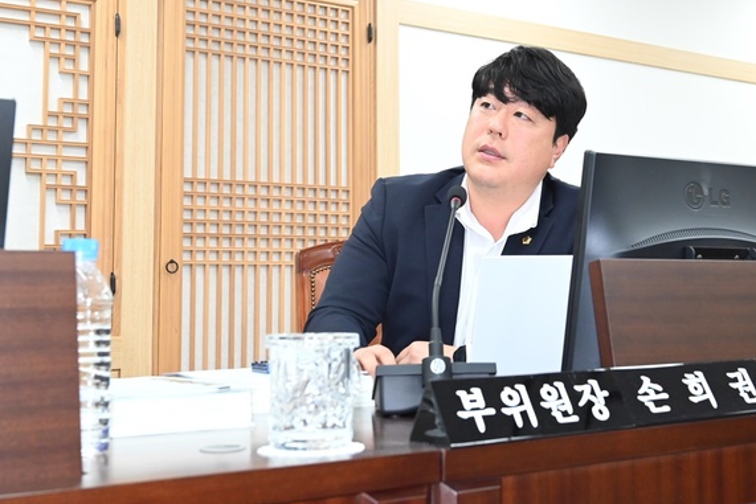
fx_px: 1092
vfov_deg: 25.9
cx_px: 500
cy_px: 188
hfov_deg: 37.8
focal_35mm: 52
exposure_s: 1/160
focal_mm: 33
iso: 3200
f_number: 5.6
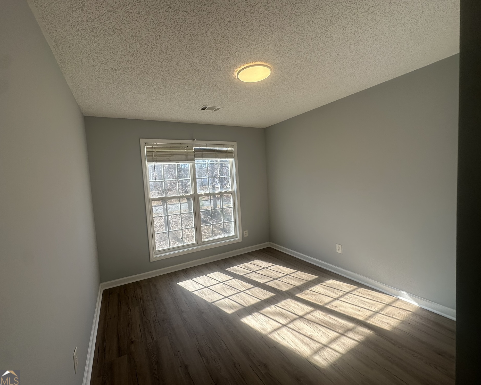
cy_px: 192
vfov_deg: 84.0
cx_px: 225
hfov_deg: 96.7
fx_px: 214
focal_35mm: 15
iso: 40
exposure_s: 1/303
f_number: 2.2
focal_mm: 2.22
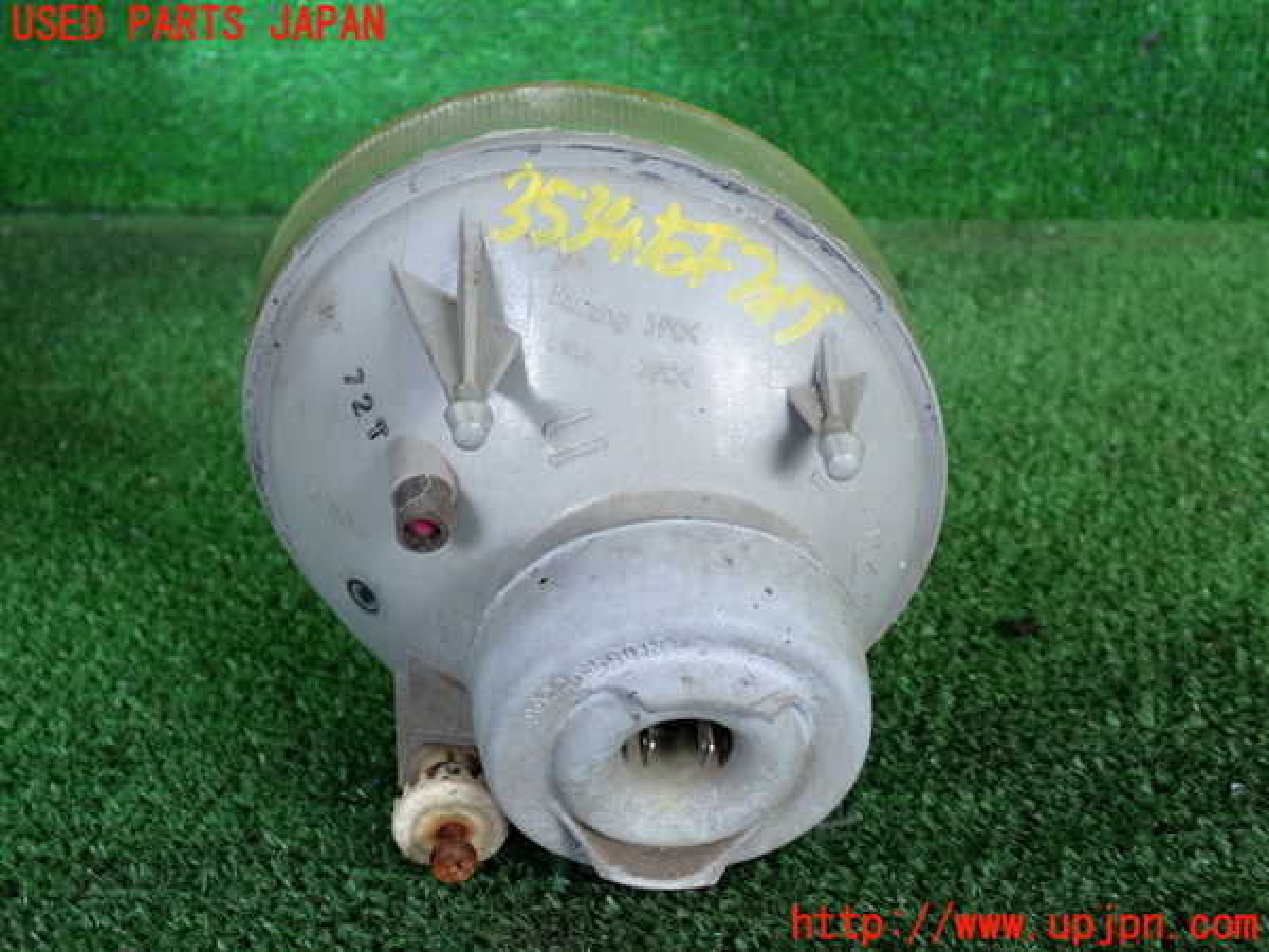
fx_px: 2273
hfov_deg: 31.2
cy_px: 476
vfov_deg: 23.7
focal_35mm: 62
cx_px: 634
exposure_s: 1/125
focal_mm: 11.09
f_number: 3.6
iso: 320
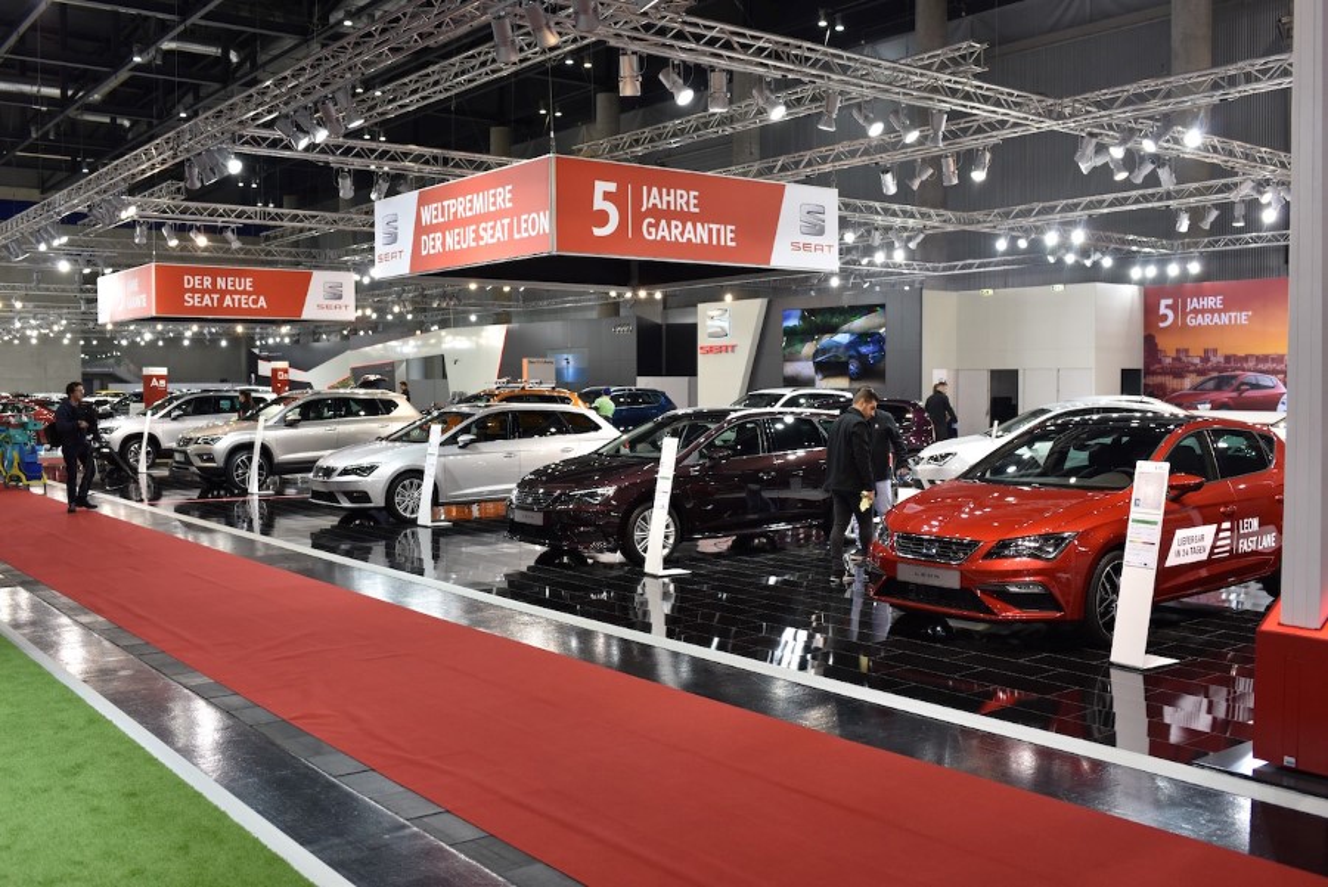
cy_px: 444
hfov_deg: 54.4
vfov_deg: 37.9
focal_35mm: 35
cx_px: 664
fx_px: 1292
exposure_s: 1/500
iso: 1000
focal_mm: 35
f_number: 3.5
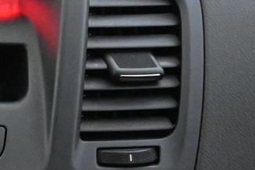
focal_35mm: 208
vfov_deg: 6.5
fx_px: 1473
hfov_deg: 9.6
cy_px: 259
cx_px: -116
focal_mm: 28
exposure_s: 1/50
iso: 9000
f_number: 4.5
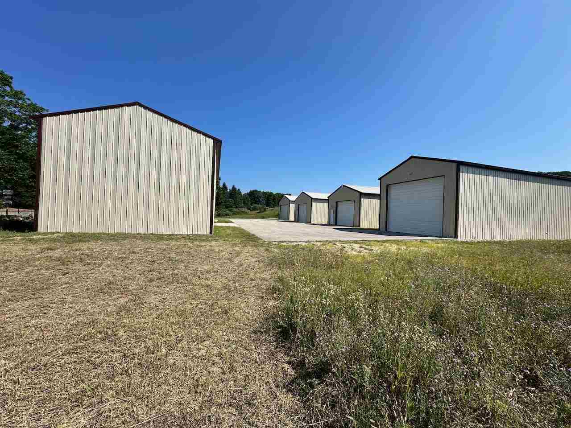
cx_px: 286
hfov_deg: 102.1
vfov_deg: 85.7
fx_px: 231
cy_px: 214
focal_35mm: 14
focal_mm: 2.22
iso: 50
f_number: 2.2
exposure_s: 1/2618
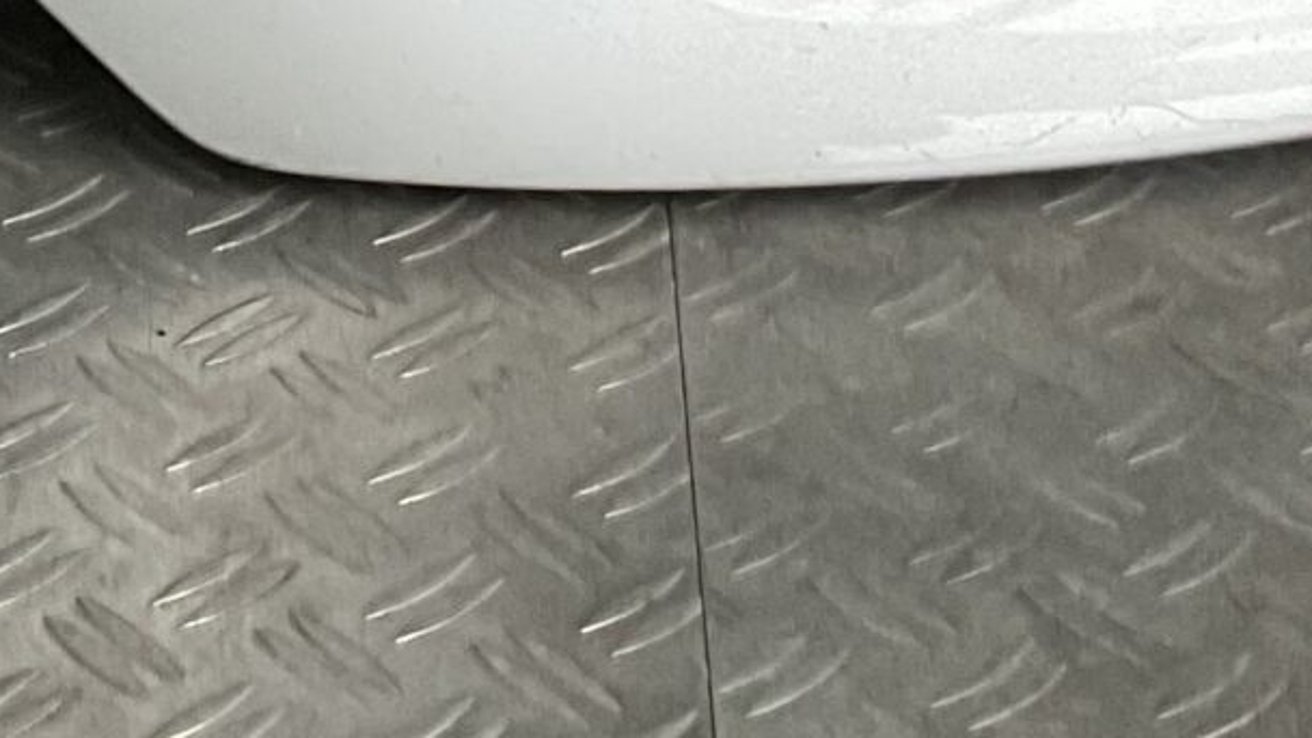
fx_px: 4627
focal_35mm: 133
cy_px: -1006
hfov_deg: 15.7
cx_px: -88
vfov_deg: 8.4
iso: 200
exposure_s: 1/50
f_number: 1.8
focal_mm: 3
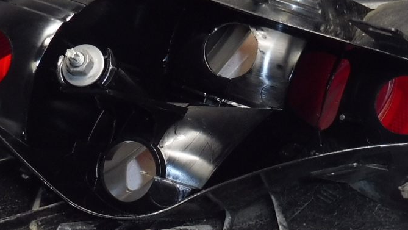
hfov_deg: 26.4
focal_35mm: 80
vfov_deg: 15.1
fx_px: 866
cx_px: 145
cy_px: 112
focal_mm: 4.3
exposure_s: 1/60
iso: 200
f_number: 3.5
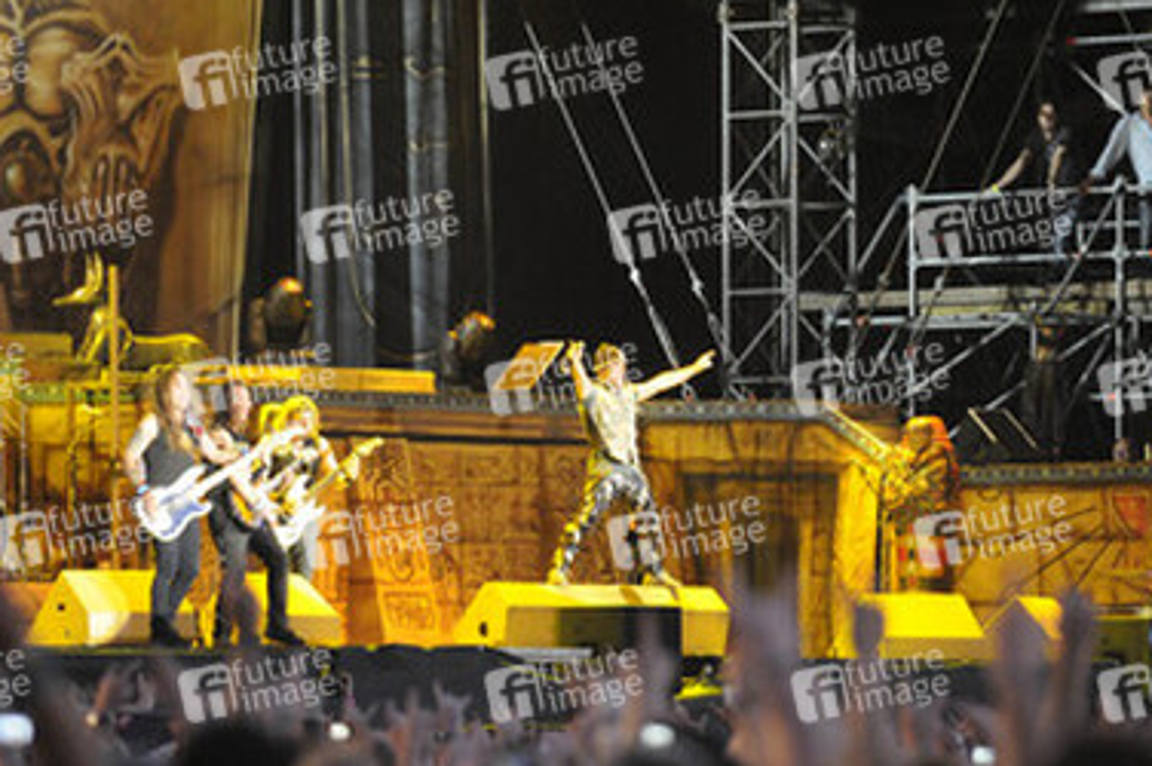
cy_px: 457
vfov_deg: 3.8
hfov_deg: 5.7
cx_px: 605
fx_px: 11510
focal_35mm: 360
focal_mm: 200
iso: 3200
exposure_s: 1/250
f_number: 3.5
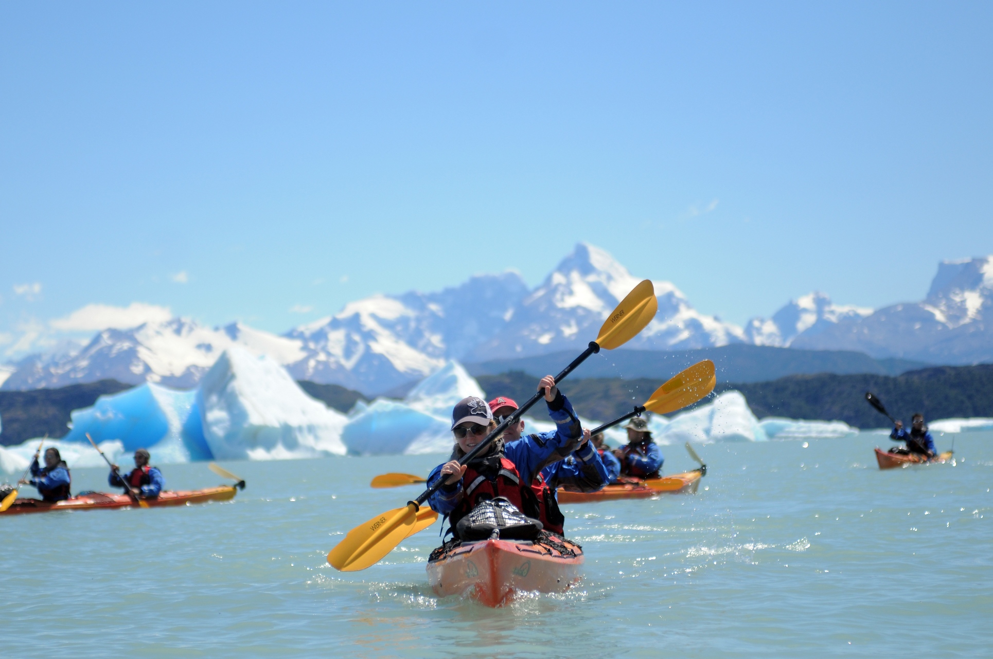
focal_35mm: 105
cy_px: 330
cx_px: 496
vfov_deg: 13.0
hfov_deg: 19.5
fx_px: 2893
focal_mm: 70
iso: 200
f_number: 2.8
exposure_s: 1/4000
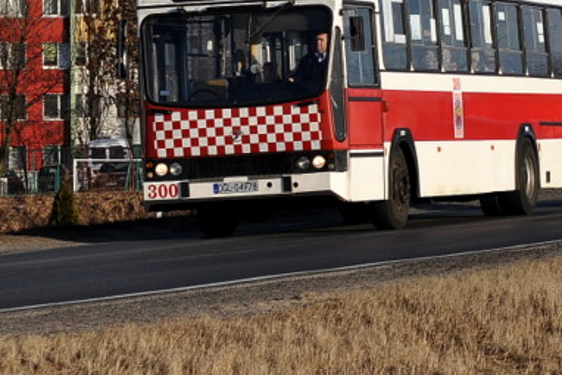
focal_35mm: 194
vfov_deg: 7.0
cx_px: 518
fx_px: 3032
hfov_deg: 10.5
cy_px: -29
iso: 200
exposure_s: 1/500
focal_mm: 55
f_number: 11
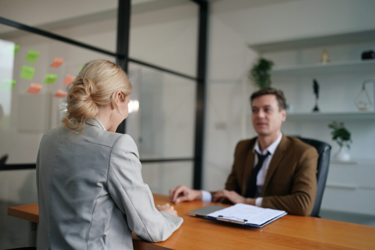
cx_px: 188
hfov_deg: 54.4
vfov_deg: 37.9
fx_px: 365
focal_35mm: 35
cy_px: 125
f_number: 1.6
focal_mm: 35
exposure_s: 1/125
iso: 160
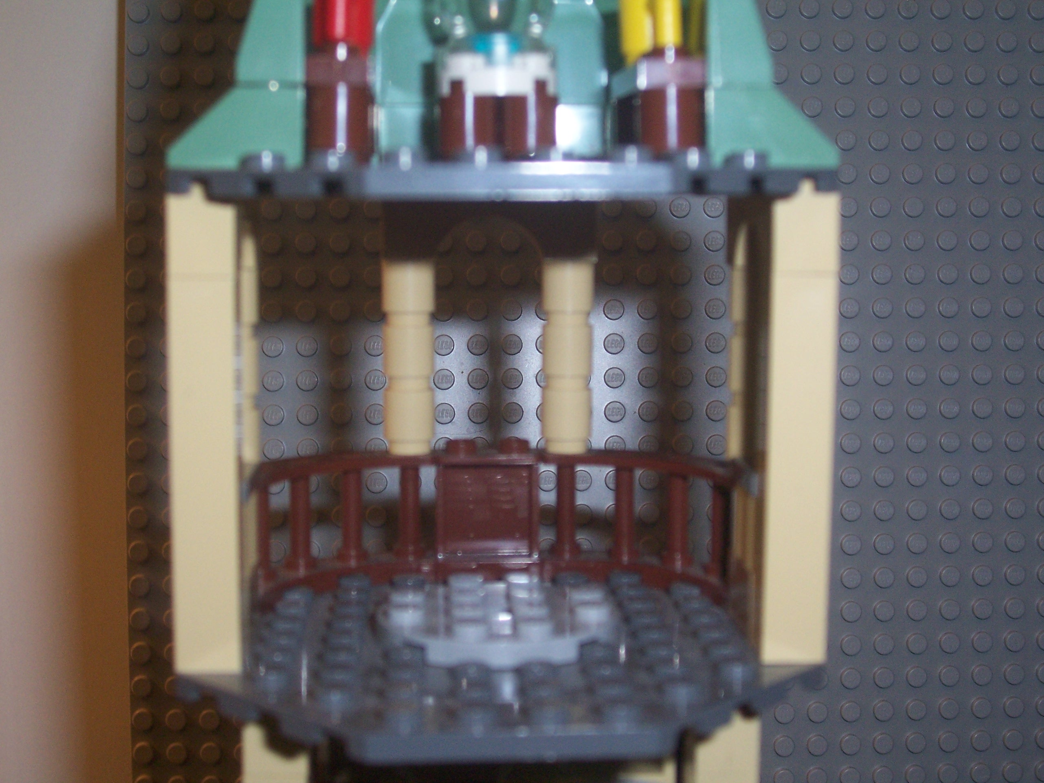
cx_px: 522
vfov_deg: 27.5
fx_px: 1598
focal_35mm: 53
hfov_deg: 36.2
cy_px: 392
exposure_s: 1/60
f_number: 3.4
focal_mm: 8.6
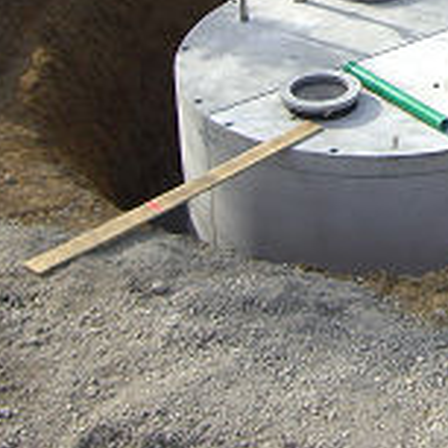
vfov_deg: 12.7
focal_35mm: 132
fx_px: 1933
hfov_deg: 12.8
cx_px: 597
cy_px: -155
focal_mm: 6.2
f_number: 4.3
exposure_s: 1/250
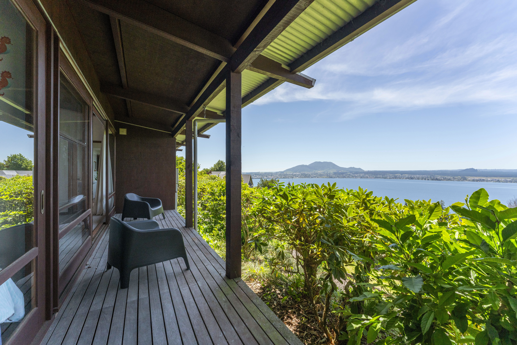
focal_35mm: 14
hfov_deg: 104.2
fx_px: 201
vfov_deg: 81.2
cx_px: 258
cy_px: 172
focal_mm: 14
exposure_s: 1/1000
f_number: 8
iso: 640
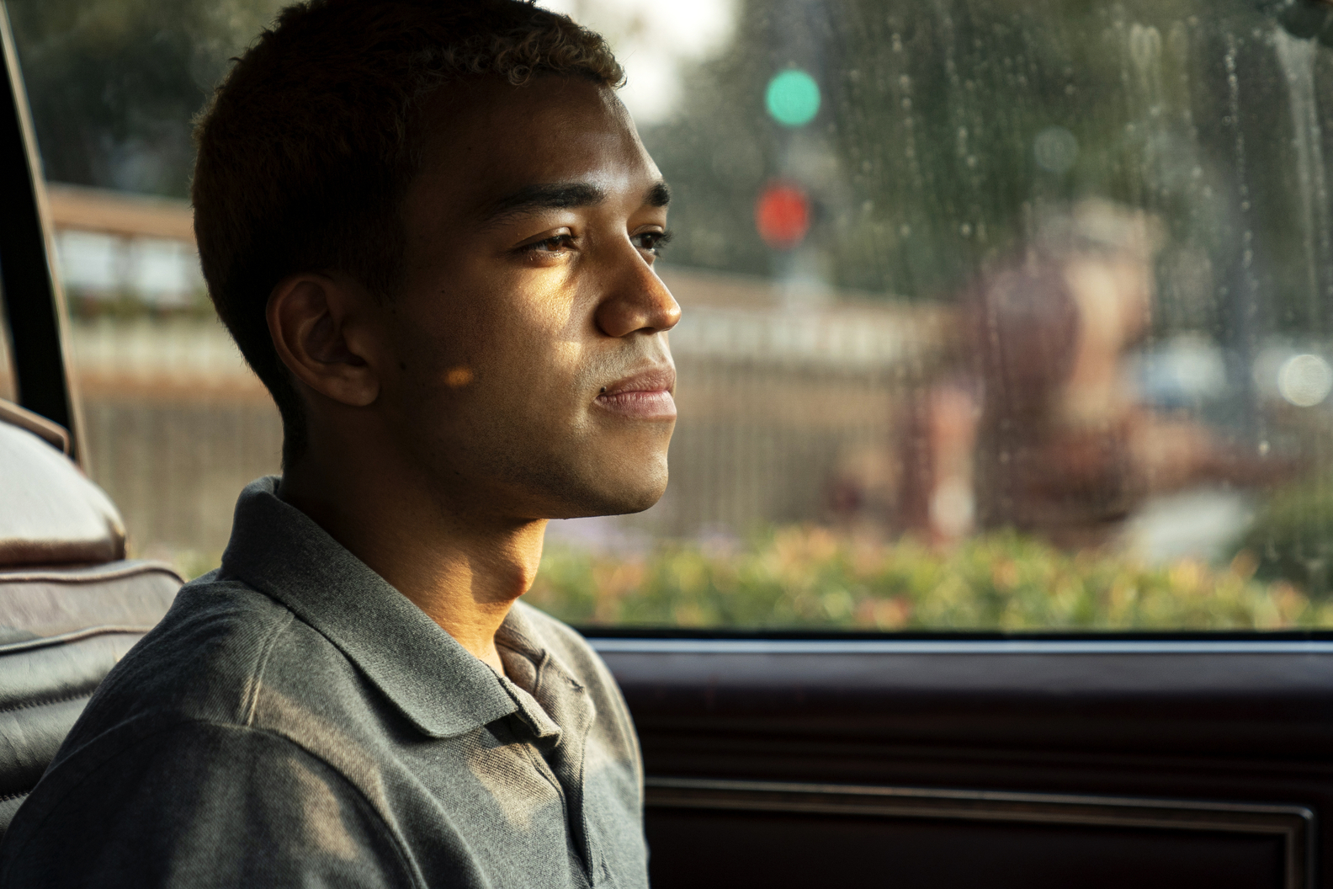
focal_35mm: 105
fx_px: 3888
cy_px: 444
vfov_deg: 13.0
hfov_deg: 19.5
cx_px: 666
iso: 320
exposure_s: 1/800
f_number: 2.8
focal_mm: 70
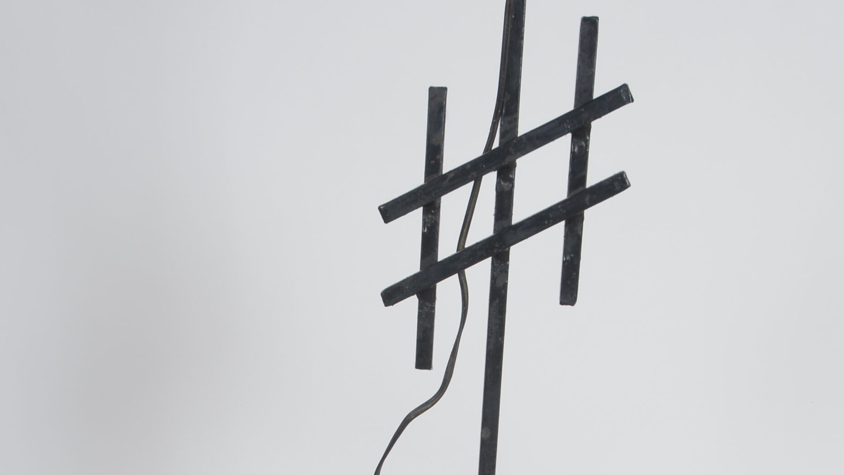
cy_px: 784
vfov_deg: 14.6
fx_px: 1678
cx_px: 504
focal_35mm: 75
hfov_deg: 28.2
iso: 100
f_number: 11
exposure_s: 1/125
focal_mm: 24
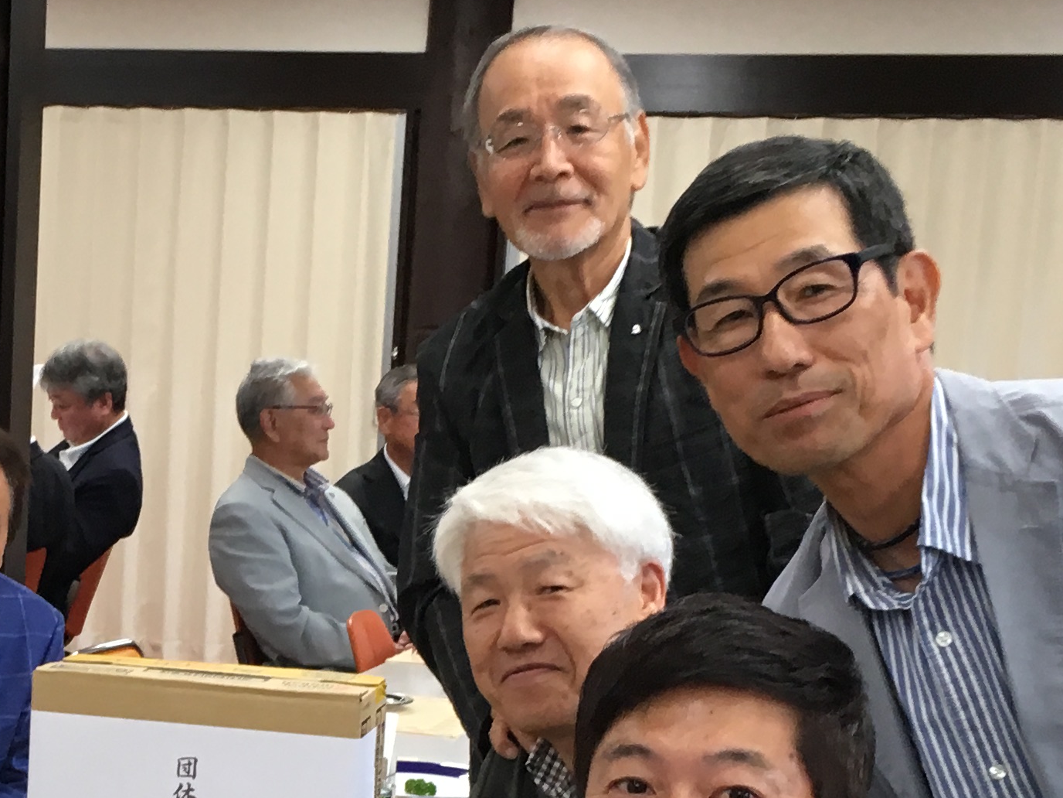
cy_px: 737
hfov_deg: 22.4
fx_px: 2610
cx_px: 87
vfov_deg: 17.1
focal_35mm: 85
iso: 64
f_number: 2.2
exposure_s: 1/30
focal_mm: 4.15
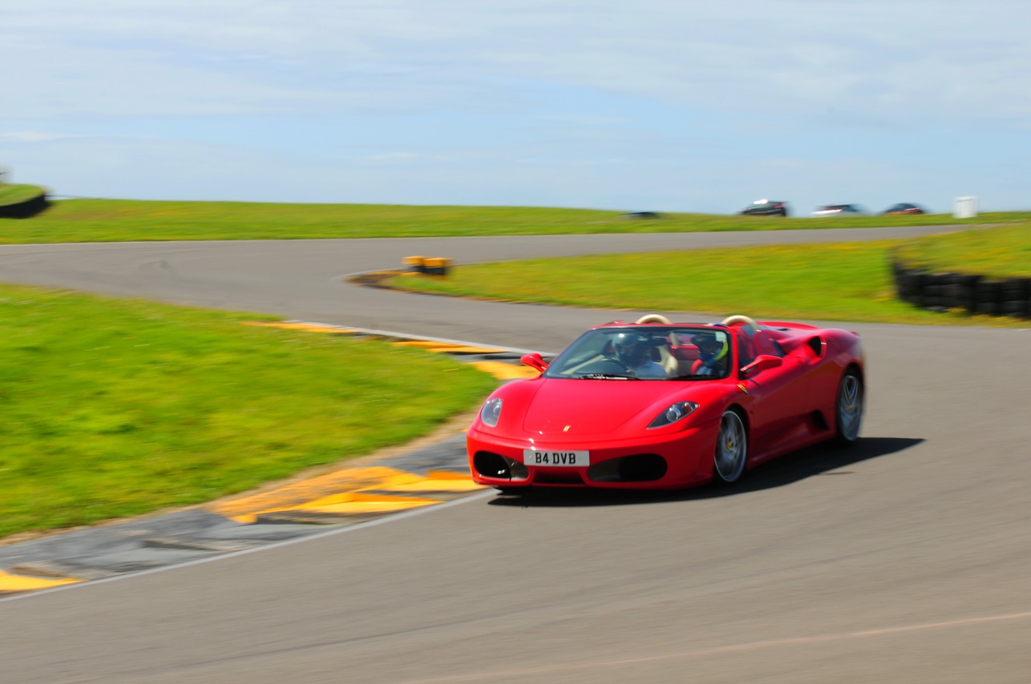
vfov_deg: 10.6
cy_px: 342
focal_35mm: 129
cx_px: 516
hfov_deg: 15.9
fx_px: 3690
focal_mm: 86
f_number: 18
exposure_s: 1/60
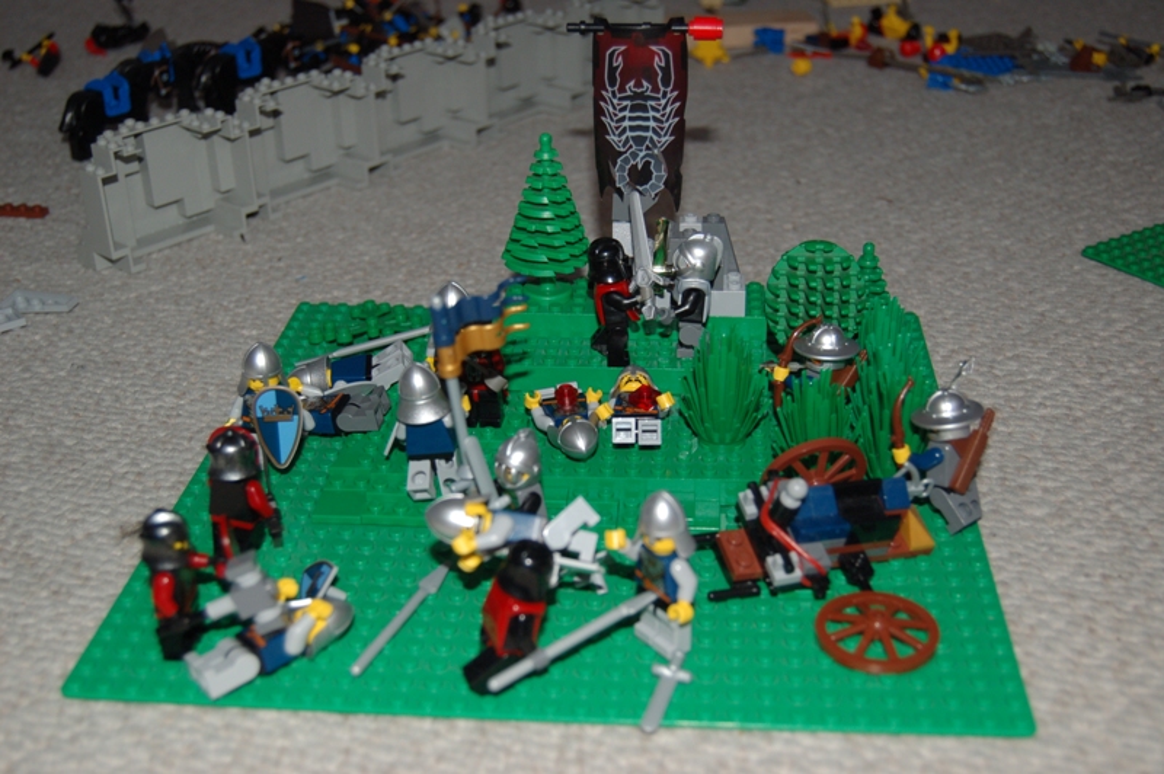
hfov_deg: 43.6
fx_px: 1454
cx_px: 582
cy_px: 387
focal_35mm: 45
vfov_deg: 29.8
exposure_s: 1/60
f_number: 4.2
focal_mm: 30
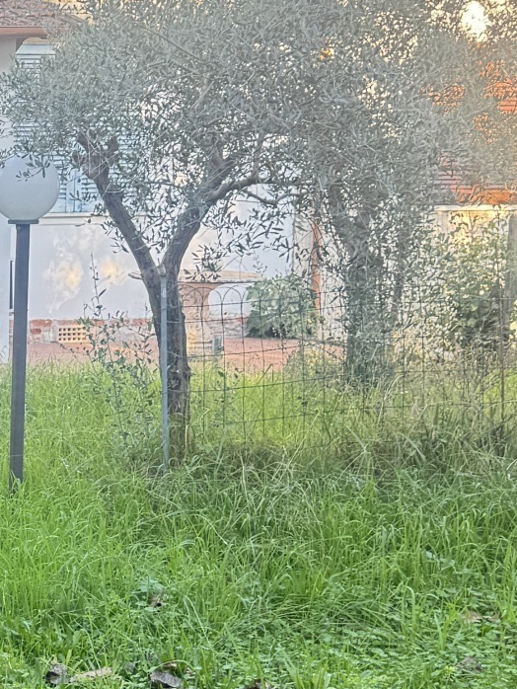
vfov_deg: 22.2
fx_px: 1751
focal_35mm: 88
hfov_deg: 15.2
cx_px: -312
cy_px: 401
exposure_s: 1/165
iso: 80
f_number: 1.78
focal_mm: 6.76
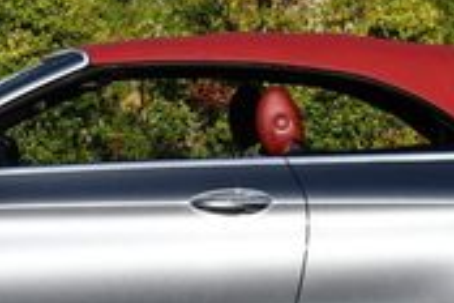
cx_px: 123
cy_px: 18
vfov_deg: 6.2
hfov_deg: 9.3
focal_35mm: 221
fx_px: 2787
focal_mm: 30
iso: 100
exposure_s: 1/320
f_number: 9
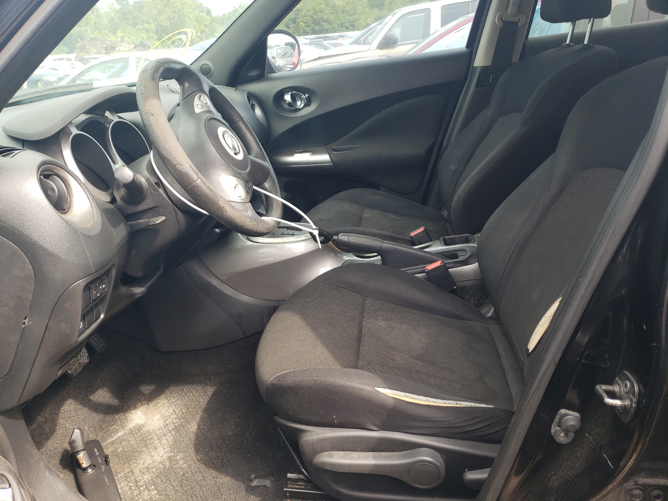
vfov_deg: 53.1
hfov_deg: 67.3
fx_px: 502
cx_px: 334
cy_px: 250
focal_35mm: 26
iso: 50
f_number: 1.5
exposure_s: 1/263
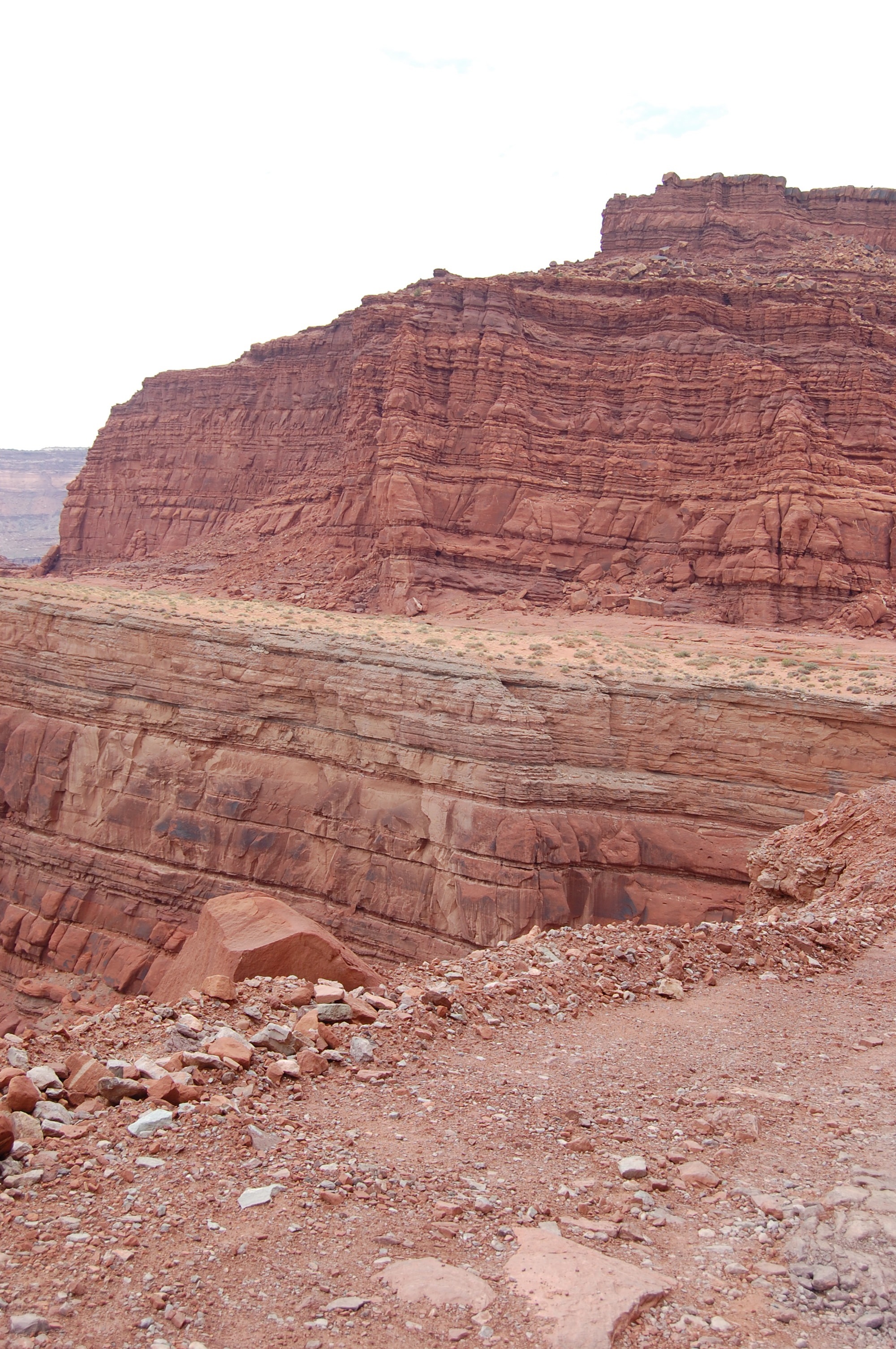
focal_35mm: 39
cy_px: 674
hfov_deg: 34.1
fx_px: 1459
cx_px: 448
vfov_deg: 49.6
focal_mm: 26
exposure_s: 1/200
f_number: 7.1
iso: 200
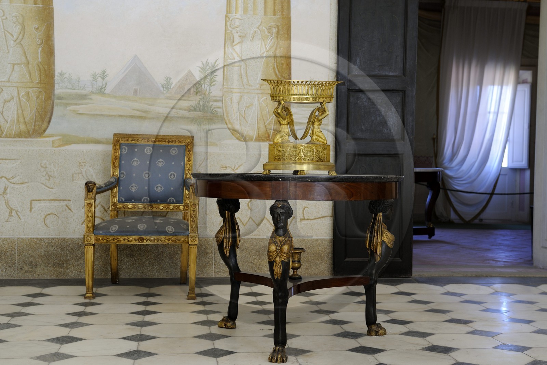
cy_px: 182
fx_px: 760
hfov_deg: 39.6
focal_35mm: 50
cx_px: 274
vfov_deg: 27.0
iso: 400
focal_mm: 50
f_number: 5
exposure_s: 1/30
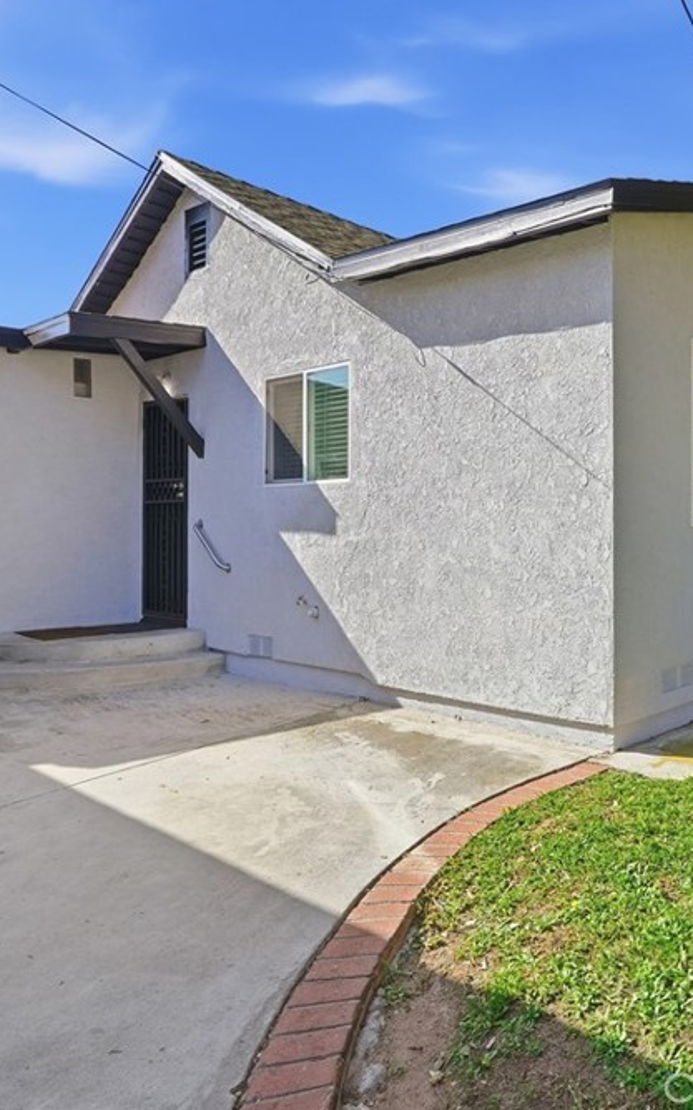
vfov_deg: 70.9
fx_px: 780
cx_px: 743
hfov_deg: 40.0
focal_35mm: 26
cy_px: 545
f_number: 9
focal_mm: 16.5
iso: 250
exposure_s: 1/640
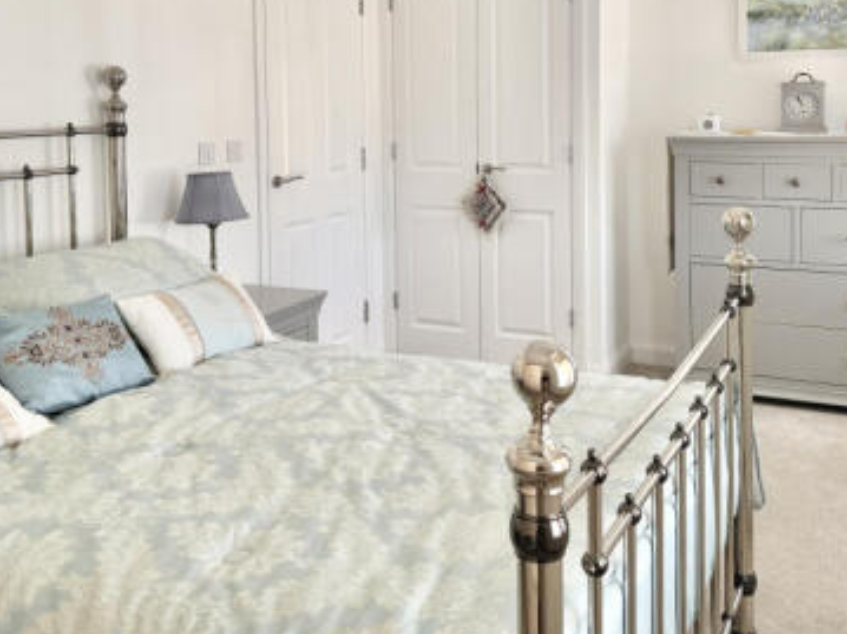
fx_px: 954
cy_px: 143
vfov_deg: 35.8
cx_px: 431
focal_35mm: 39
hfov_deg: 47.9
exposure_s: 1/121
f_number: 1.78
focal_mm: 6.76
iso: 125
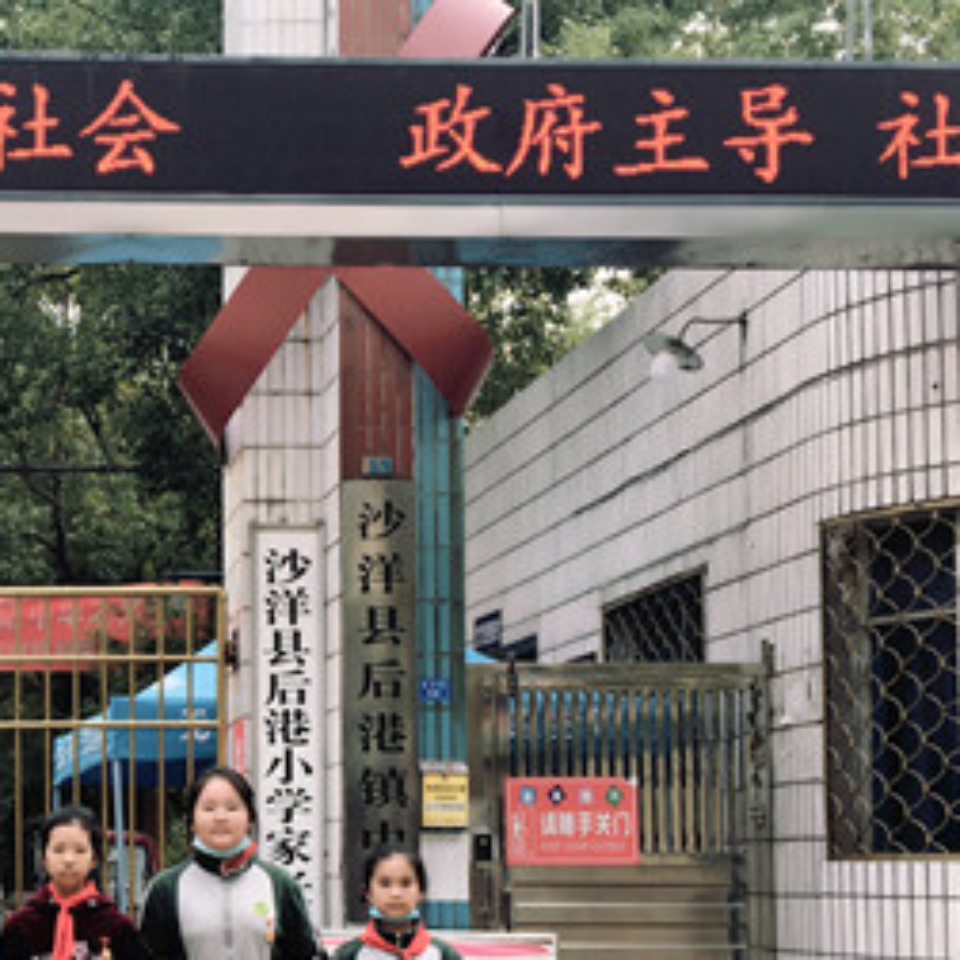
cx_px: 8
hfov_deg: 26.7
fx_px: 1914
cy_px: 735
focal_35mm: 61
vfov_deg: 27.7
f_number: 2.2
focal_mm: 4.15
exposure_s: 1/269
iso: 25
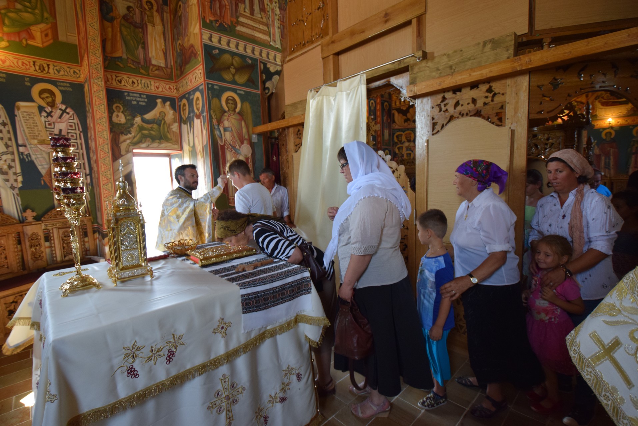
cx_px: 319
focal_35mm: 16
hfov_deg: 95.0
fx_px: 292
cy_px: 213
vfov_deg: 72.1
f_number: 3.8
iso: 800
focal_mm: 11
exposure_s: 1/60
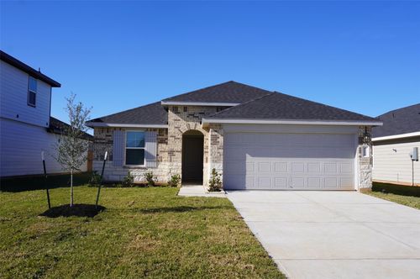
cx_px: 210
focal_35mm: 32
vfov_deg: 41.6
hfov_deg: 59.6
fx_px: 367
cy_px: 140
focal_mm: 21
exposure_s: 1/200
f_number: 10
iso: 100
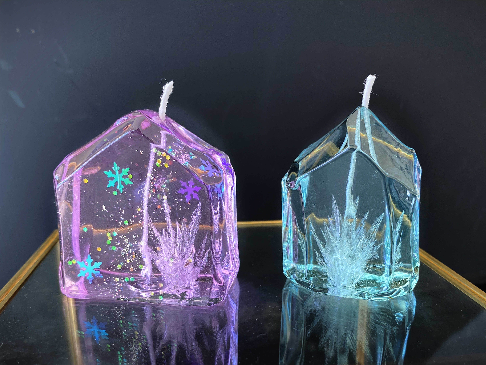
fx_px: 365
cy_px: 182
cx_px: 243
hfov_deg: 67.3
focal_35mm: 26
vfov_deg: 53.1
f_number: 1.8
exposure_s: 1/100
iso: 64
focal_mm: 4.25
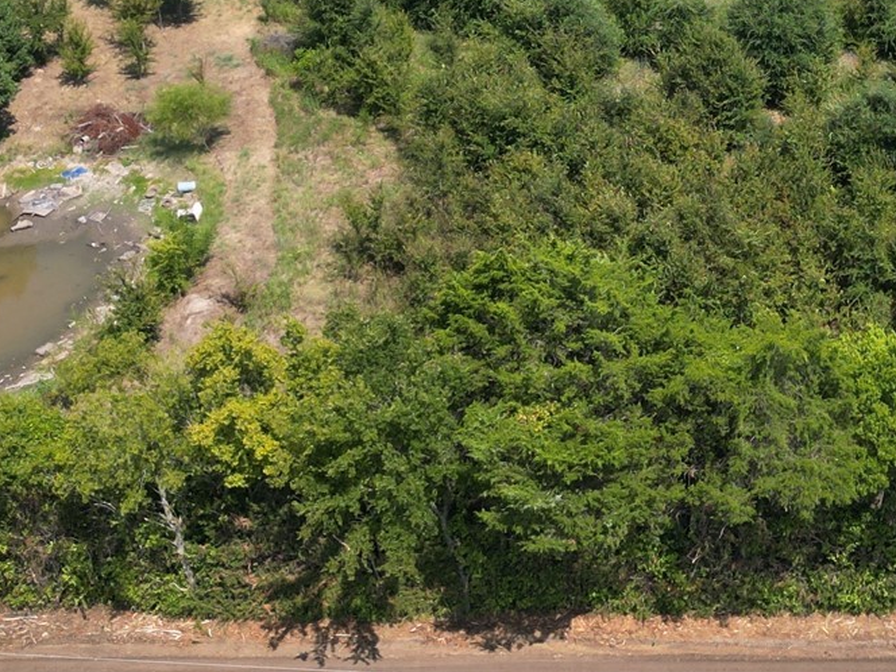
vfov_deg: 19.3
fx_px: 1915
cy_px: -18
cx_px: 771
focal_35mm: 74
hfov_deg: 25.7
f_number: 1.7
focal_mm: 6.72
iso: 110
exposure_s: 1/2000
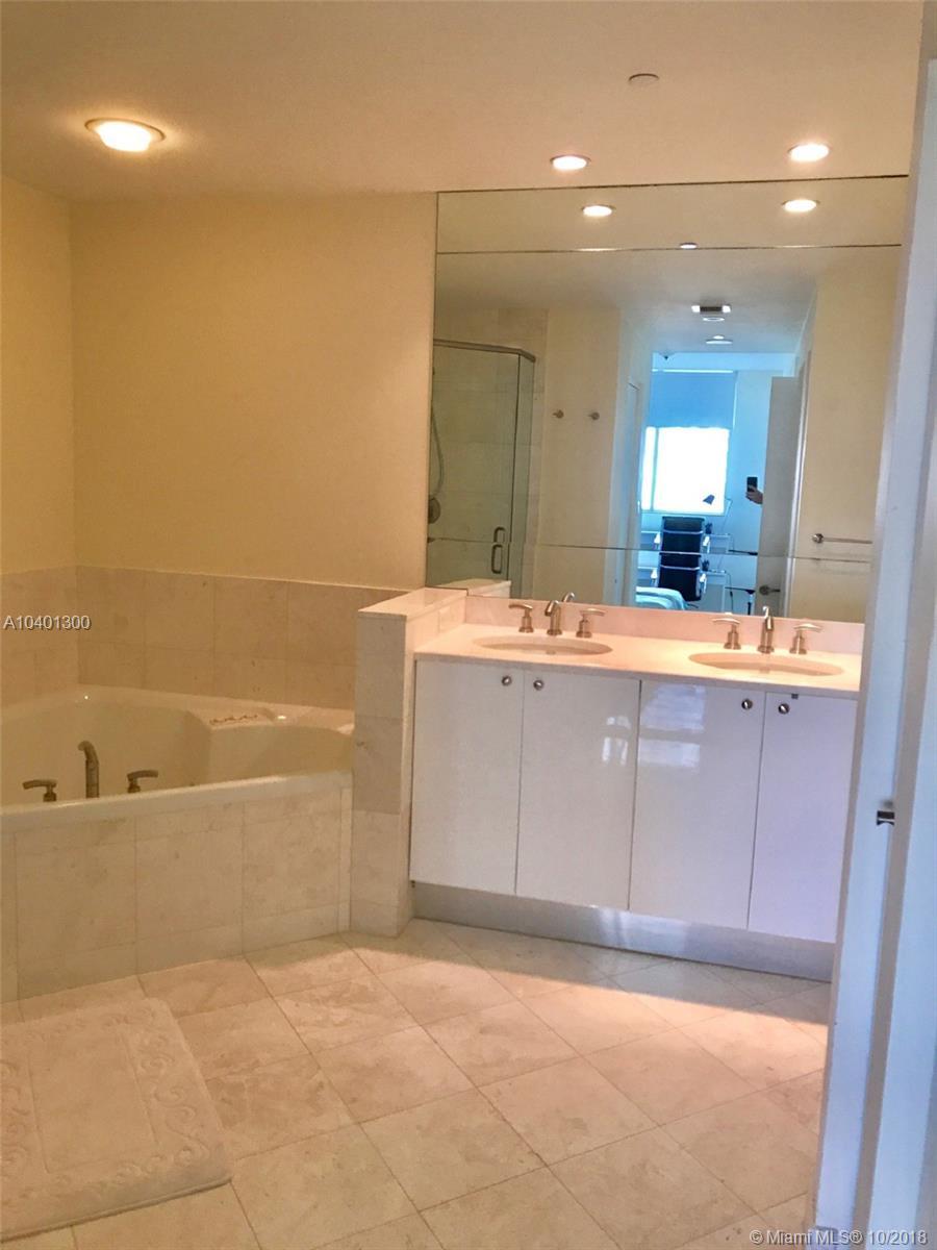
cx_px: 468
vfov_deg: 63.4
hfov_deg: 49.7
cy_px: 625
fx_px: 1011
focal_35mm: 28
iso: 40
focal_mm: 3.99
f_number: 1.8
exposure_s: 1/30
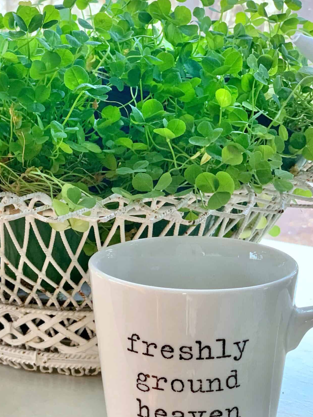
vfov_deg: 24.4
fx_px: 964
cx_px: 86
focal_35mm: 80
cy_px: 246
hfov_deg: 18.3
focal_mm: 6
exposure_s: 1/60
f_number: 2.4
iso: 125
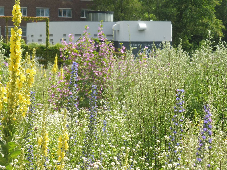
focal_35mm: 176
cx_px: 114
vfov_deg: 8.4
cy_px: 85
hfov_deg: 11.2
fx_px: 1154
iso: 100
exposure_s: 1/200
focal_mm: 31.3
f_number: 7.1
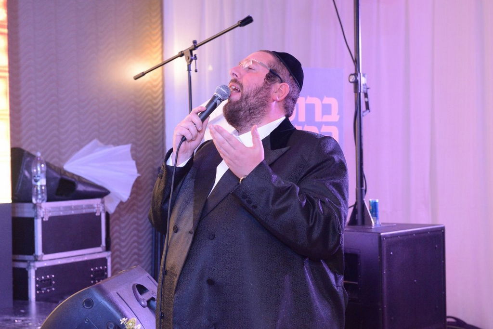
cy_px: 164
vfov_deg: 19.5
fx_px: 959
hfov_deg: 28.8
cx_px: 246
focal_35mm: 70
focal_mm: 70
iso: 6400
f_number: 6.3
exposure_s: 1/100
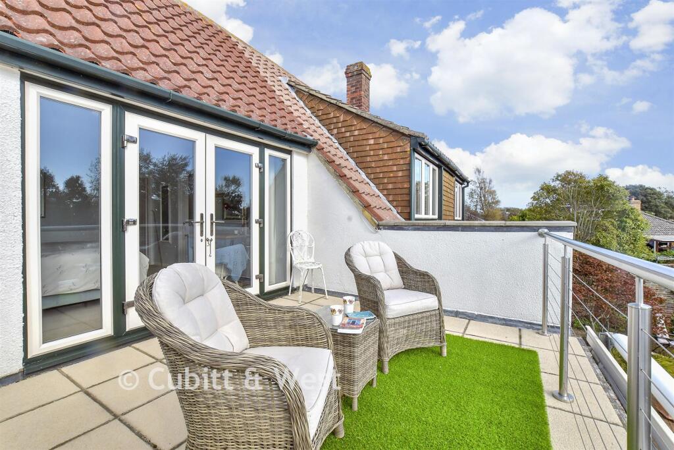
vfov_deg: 77.3
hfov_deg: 100.4
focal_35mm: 15
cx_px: 337
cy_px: 225
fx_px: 281
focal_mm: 10
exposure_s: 1/250
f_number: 11
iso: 500
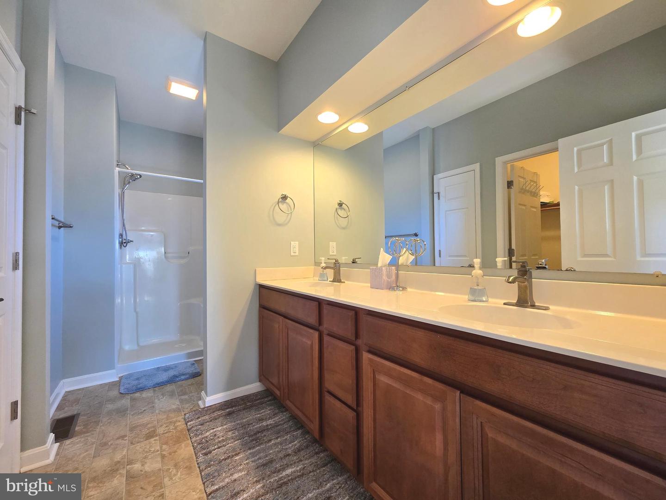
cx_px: 333
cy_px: 250
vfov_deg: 89.9
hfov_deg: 106.2
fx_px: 250
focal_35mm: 13
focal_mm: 2.2
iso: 160
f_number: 2.2
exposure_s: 1/60
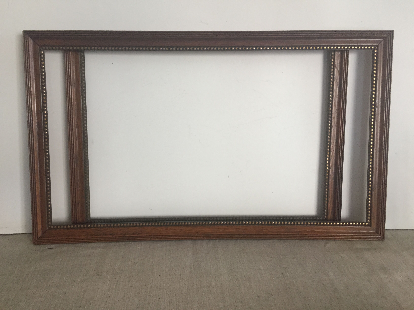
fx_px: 347
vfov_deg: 48.2
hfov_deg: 61.7
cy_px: 155
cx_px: 207
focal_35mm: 29
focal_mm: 4.15
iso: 160
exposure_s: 1/33
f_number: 2.2
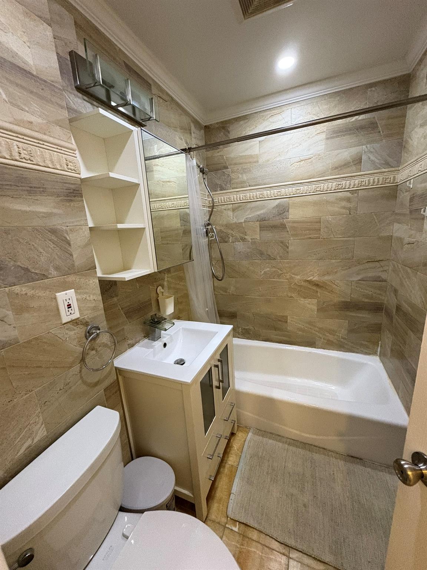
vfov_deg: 102.1
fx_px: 230
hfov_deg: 85.7
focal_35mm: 14
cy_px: 285
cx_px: 214
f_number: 2.2
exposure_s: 1/60
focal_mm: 2.22
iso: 800
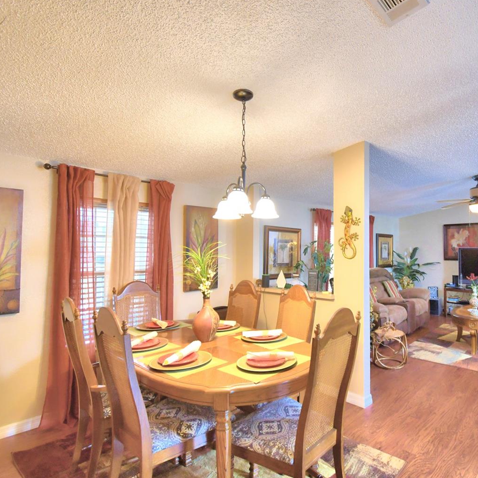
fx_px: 312
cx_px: 320
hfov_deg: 72.5
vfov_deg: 74.8
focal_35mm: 20
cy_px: 239
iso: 720
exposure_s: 1/30
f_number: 4.5
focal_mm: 10
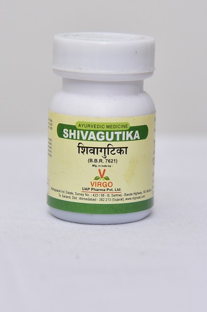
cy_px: 156
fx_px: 1036
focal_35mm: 120
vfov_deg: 17.1
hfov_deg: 11.4
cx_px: 104
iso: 1600
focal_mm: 120
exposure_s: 1/200
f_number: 5
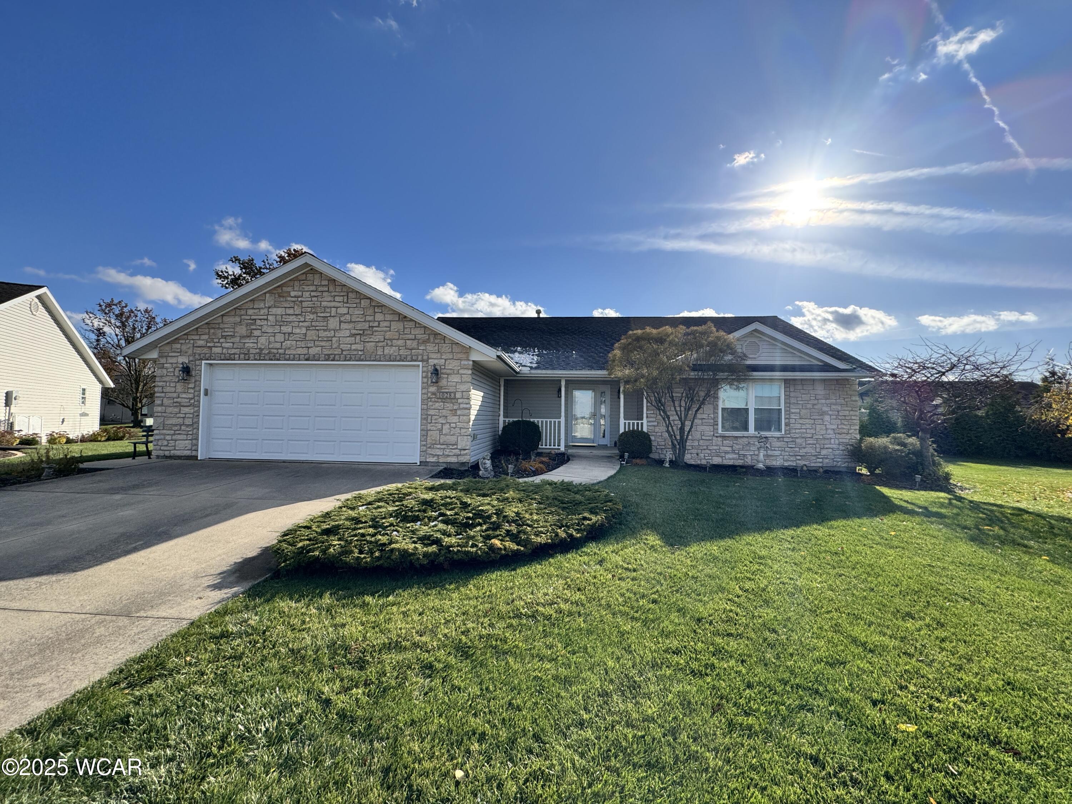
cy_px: 402
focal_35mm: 14
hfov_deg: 102.1
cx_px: 536
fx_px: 434
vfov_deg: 85.7
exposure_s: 1/1976
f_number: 2.2
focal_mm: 2.22
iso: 50
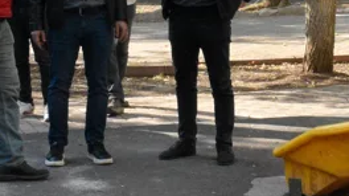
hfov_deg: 15.0
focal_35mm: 143
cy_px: 13
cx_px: 270
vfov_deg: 8.4
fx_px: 1322
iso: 3200
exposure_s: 1/800
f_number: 14
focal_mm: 20
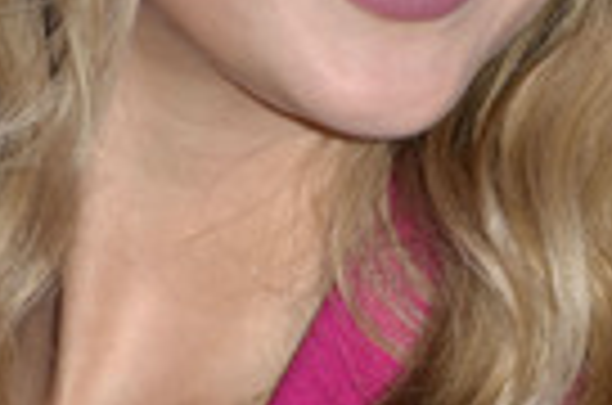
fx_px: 14060
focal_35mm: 829
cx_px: 727
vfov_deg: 1.6
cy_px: -212
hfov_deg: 2.5
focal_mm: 250
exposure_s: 1/250
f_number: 5.6
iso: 400
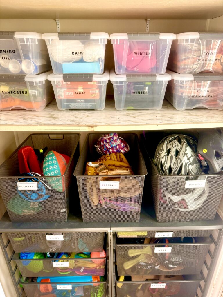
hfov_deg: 56.8
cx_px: 112
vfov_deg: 71.6
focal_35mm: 24
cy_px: 148
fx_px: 206
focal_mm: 6.76
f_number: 1.78
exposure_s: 1/121
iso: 125
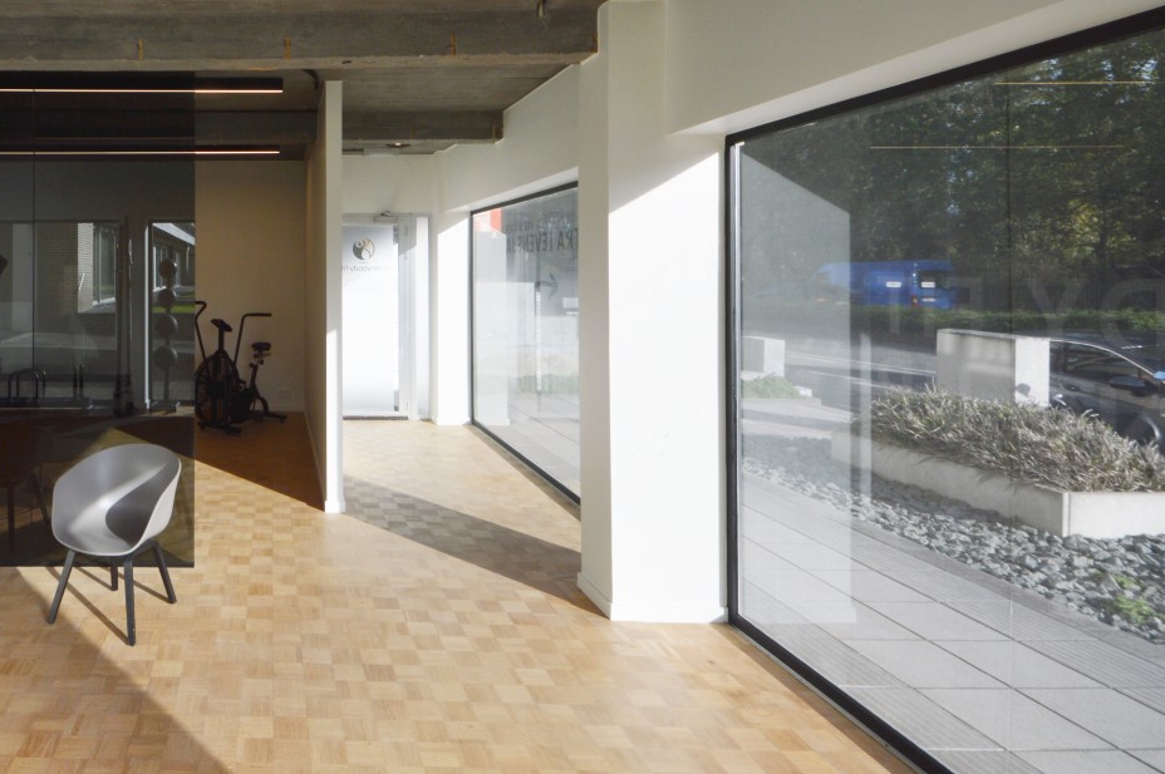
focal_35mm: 21
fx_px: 679
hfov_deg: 72.5
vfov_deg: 58.0
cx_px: 225
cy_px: 255
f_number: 7.1
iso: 100
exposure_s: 1/200
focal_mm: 8
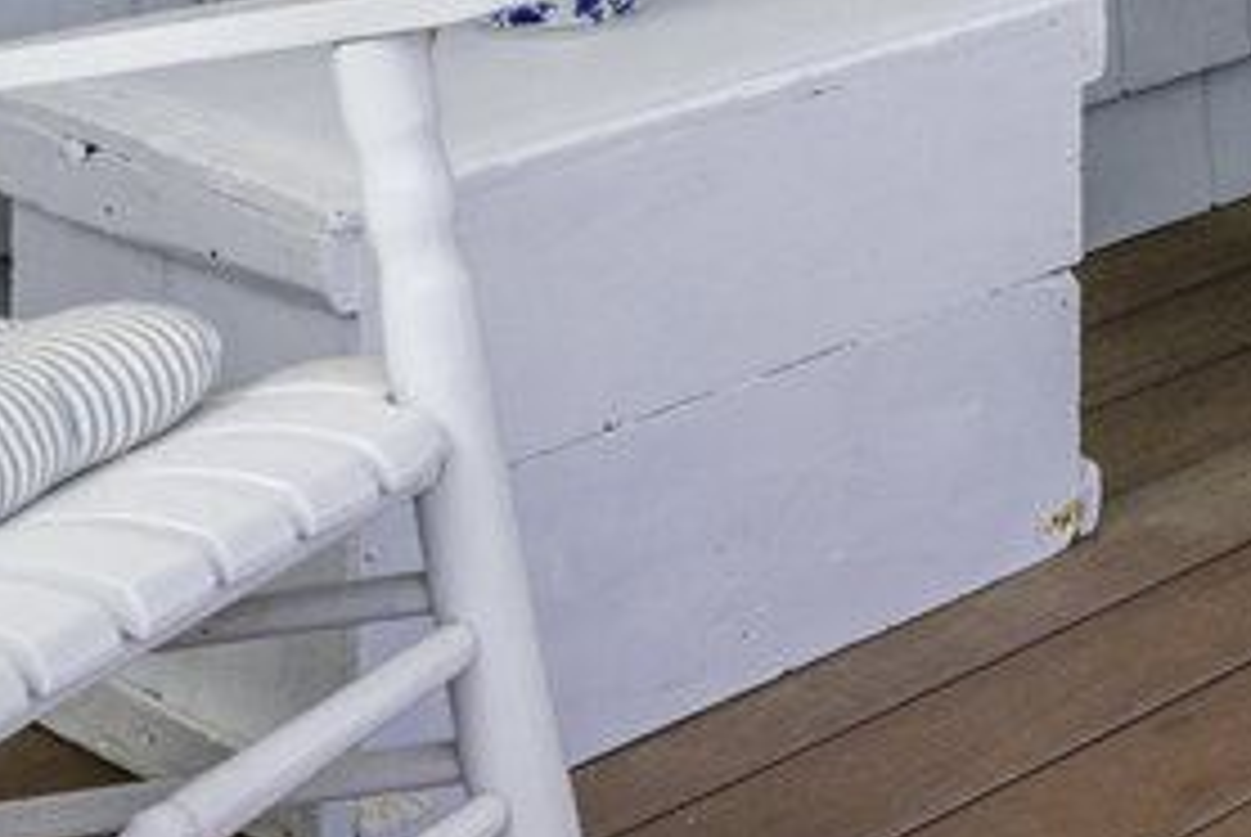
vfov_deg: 11.0
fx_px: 3826
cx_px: 2164
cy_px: -974
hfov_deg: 16.1
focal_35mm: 110
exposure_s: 1/125
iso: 400
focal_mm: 17
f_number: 9
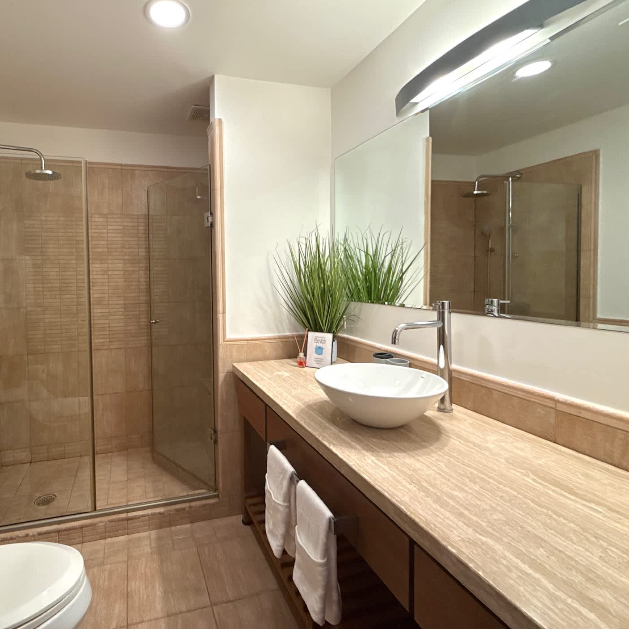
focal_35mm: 18
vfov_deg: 80.6
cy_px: 288
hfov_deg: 78.5
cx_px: 219
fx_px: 370
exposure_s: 1/120
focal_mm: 2.2
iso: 125
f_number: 2.2
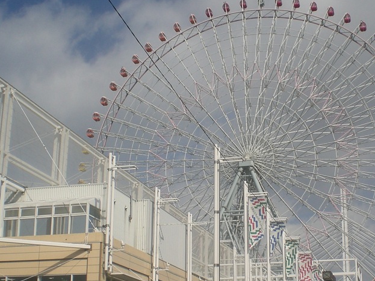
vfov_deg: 23.9
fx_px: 661
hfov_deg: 31.4
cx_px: 258
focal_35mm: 61
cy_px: 193
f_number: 4.4
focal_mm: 6.3
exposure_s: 1/1000
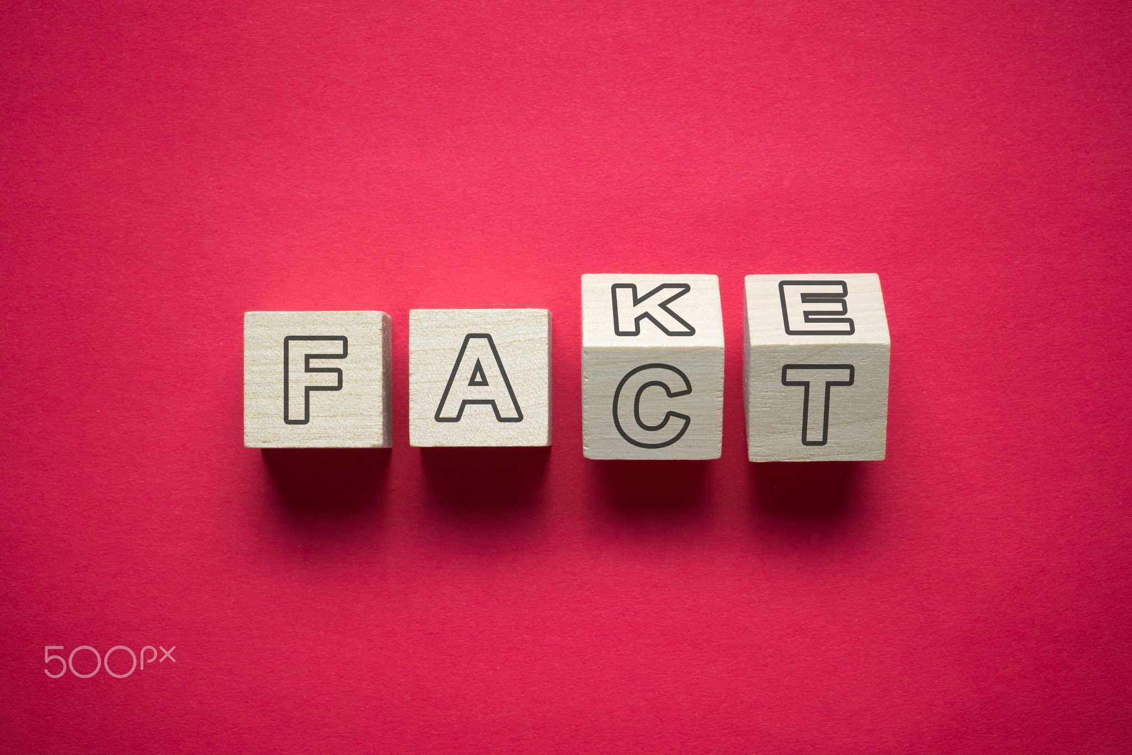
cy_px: 378
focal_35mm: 83
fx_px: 2610
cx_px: 566
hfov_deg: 24.5
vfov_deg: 16.5
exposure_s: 1/7
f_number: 10
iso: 200
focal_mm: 55
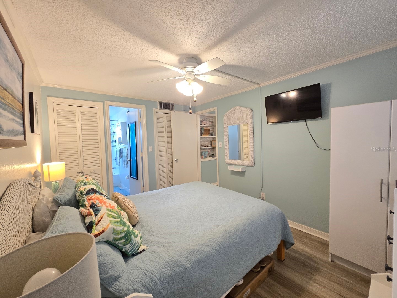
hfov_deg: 106.2
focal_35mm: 13
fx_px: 149
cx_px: 198
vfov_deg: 89.9
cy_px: 149
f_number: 2.2
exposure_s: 1/120
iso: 250
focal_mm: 2.2
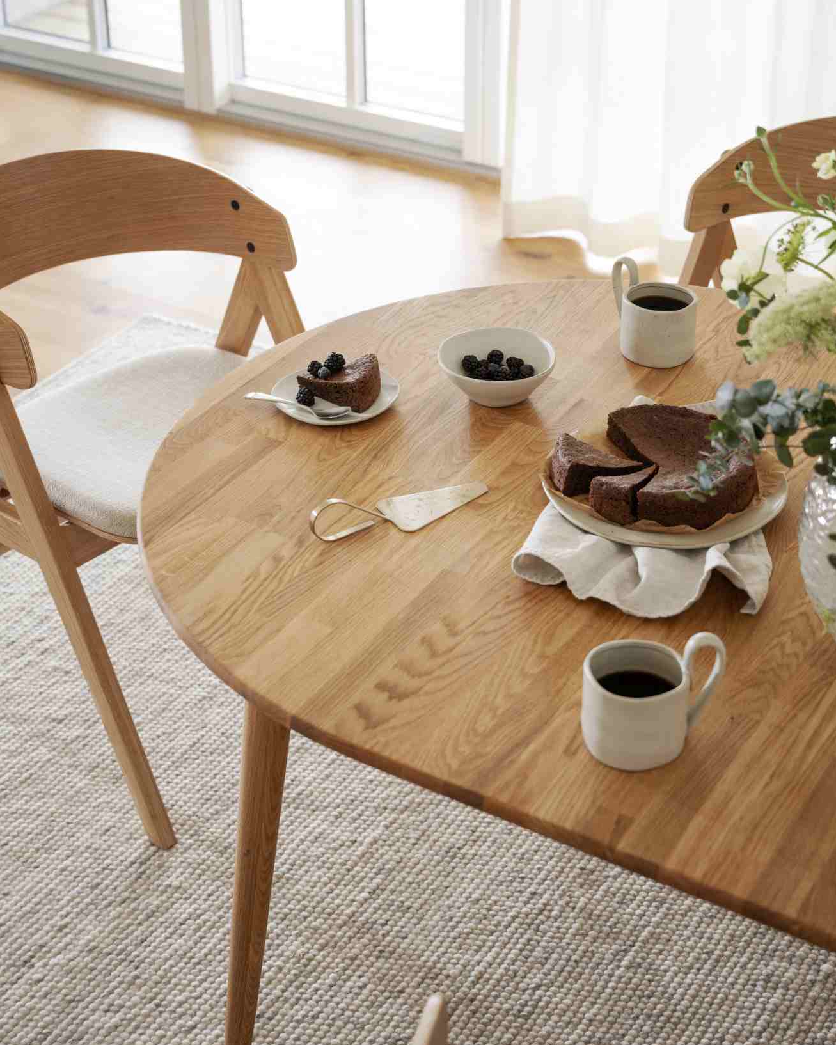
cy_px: 506
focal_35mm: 54
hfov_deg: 28.1
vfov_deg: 34.7
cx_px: 415
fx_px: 1670
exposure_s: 1/15
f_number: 4
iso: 64
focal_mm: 47
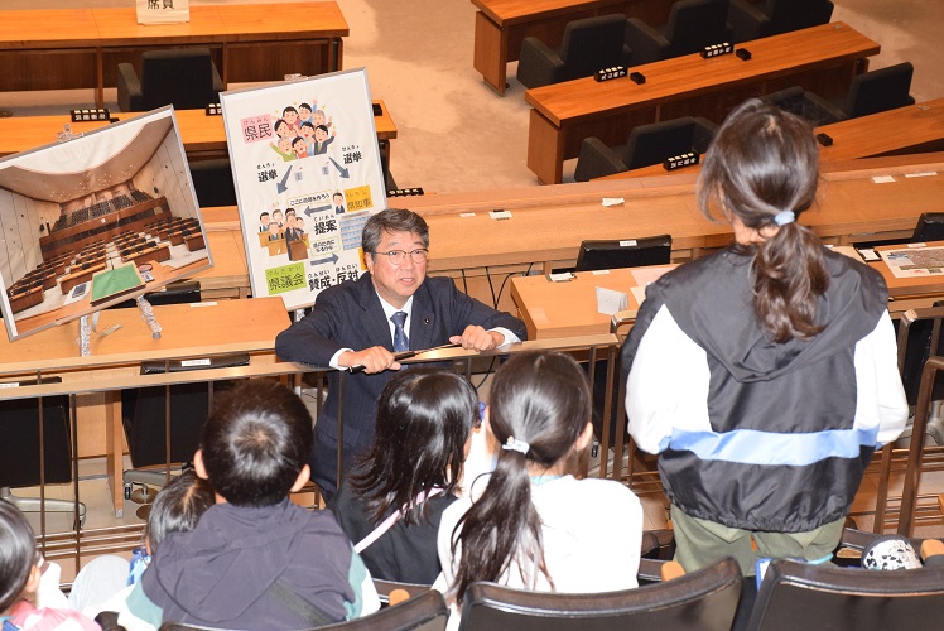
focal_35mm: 105
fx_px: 2755
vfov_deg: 13.1
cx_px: 472
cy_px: 316
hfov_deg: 19.4
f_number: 9
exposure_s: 1/60
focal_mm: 70
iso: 2000
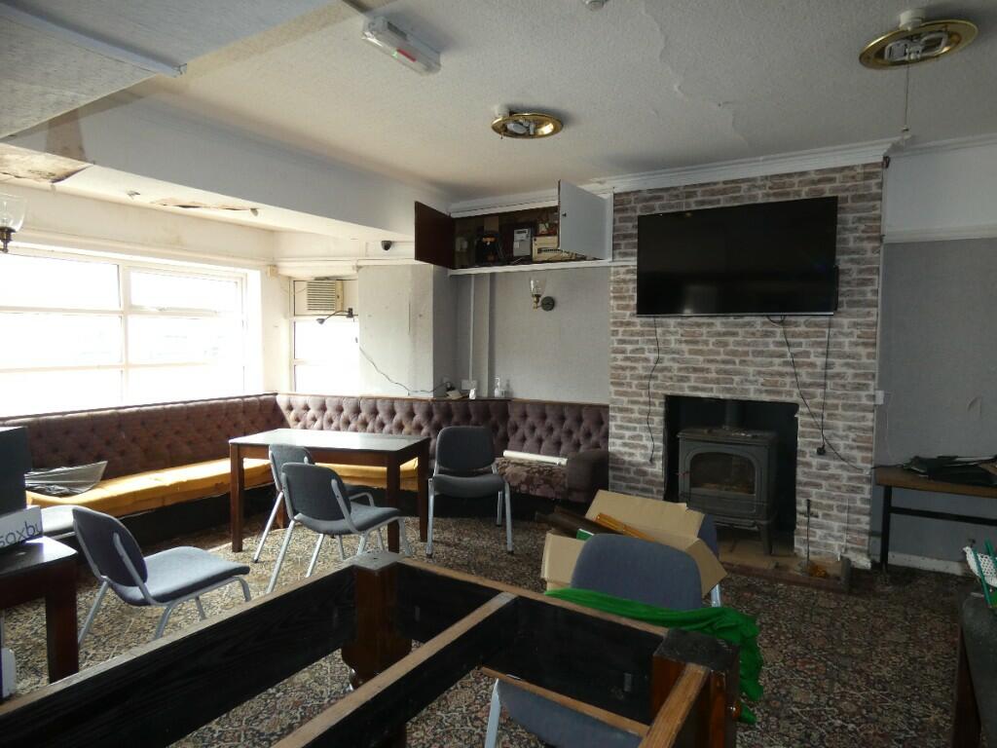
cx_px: 498
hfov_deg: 81.7
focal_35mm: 20
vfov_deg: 66.0
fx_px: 576
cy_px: 374
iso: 160
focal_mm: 3.6
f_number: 2.8
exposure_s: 1/40
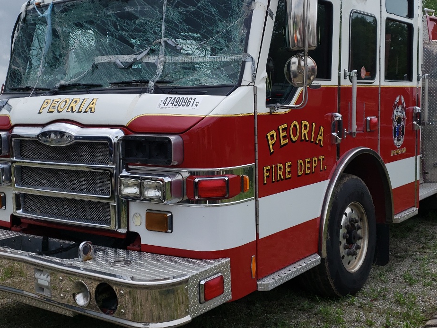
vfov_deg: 32.1
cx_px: 232
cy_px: 140
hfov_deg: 42.1
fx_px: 568
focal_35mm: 45
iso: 50
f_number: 1.5
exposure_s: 1/3333
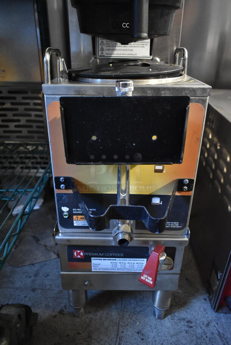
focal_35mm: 27
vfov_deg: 67.3
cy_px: 172
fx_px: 259
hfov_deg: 48.0
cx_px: 116
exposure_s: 1/30
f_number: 3.5
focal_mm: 18
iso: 2800
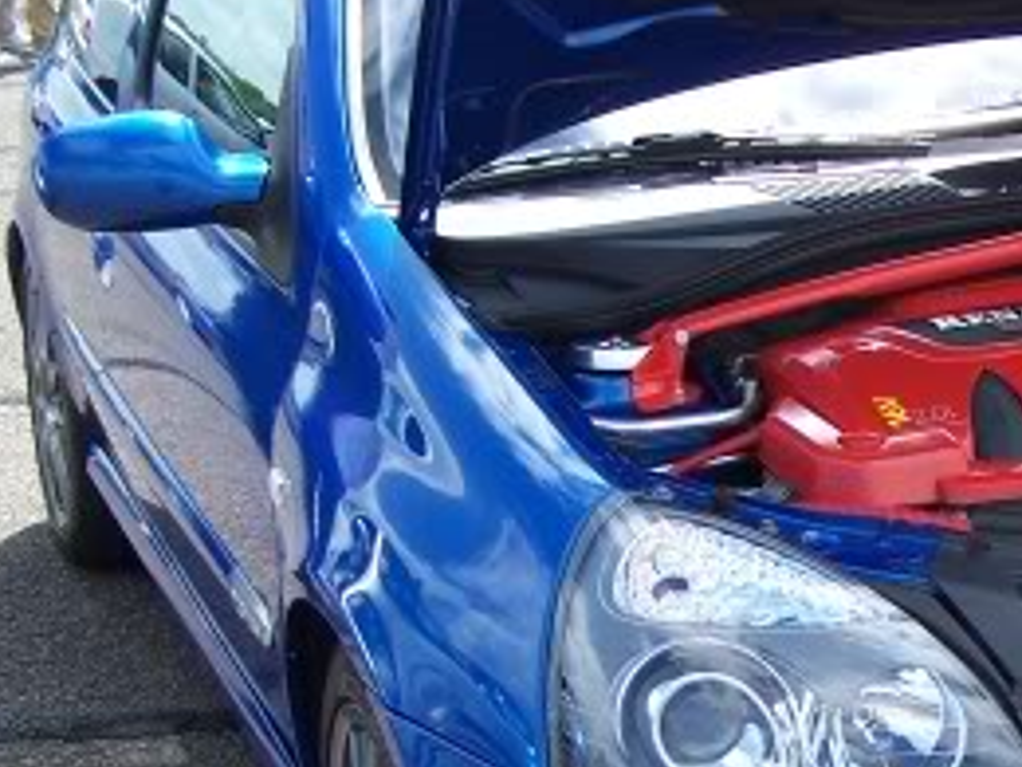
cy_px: 588
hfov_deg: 20.2
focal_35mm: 94
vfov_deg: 15.6
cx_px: 1038
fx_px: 2775
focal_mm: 6.3
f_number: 2.8
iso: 80
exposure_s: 1/500
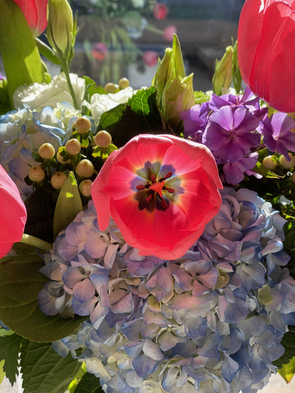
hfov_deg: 28.0
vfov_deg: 36.8
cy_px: 196
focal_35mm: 52
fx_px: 591
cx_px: 148
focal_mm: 6
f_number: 2
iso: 20
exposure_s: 1/194
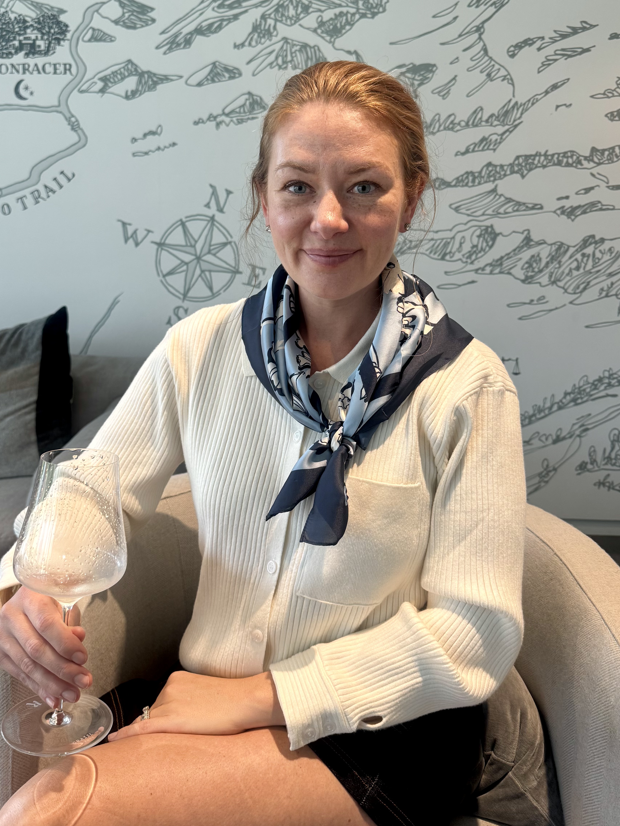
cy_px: 353
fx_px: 716
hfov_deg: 46.7
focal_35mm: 30
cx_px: 285
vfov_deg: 59.7
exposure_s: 1/120
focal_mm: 6.76
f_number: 1.78
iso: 160
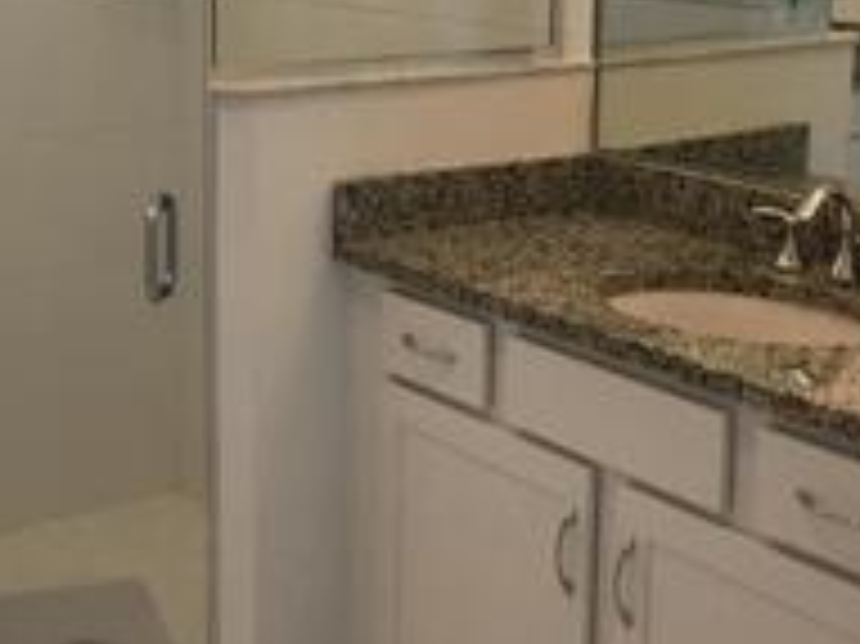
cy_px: 144
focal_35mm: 65
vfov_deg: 22.3
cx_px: 311
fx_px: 1614
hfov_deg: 29.7
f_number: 2.4
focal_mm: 3.3
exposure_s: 1/30
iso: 25
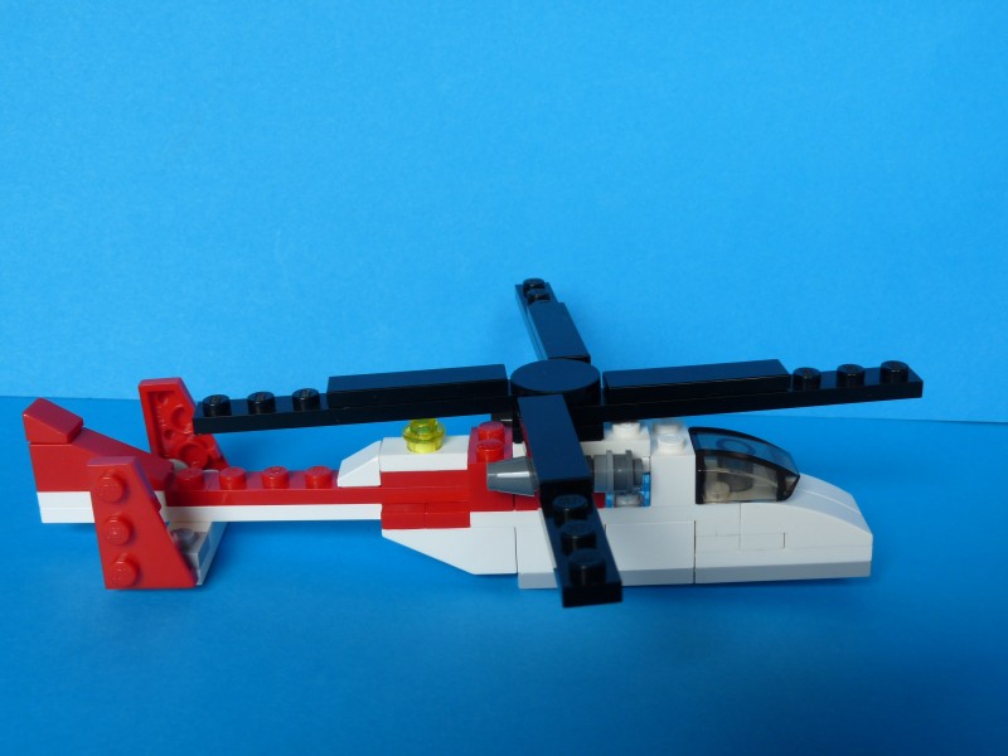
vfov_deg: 35.1
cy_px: 378
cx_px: 504
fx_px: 1194
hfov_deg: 45.8
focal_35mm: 41
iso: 100
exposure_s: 1/30
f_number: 5
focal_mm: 7.3
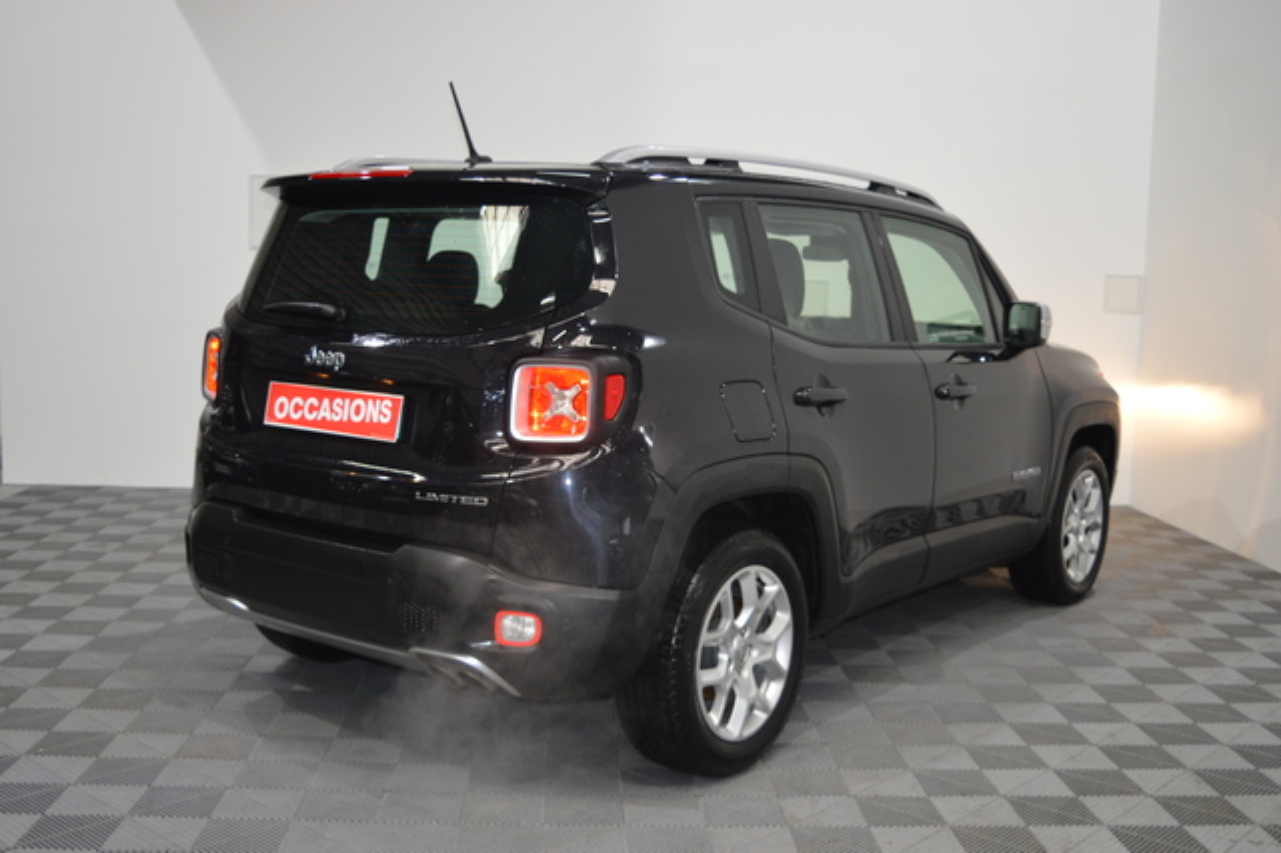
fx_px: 1387
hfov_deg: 49.6
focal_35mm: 39
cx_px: 640
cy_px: 426
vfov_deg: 34.2
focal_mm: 26
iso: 450
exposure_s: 1/60
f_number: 4
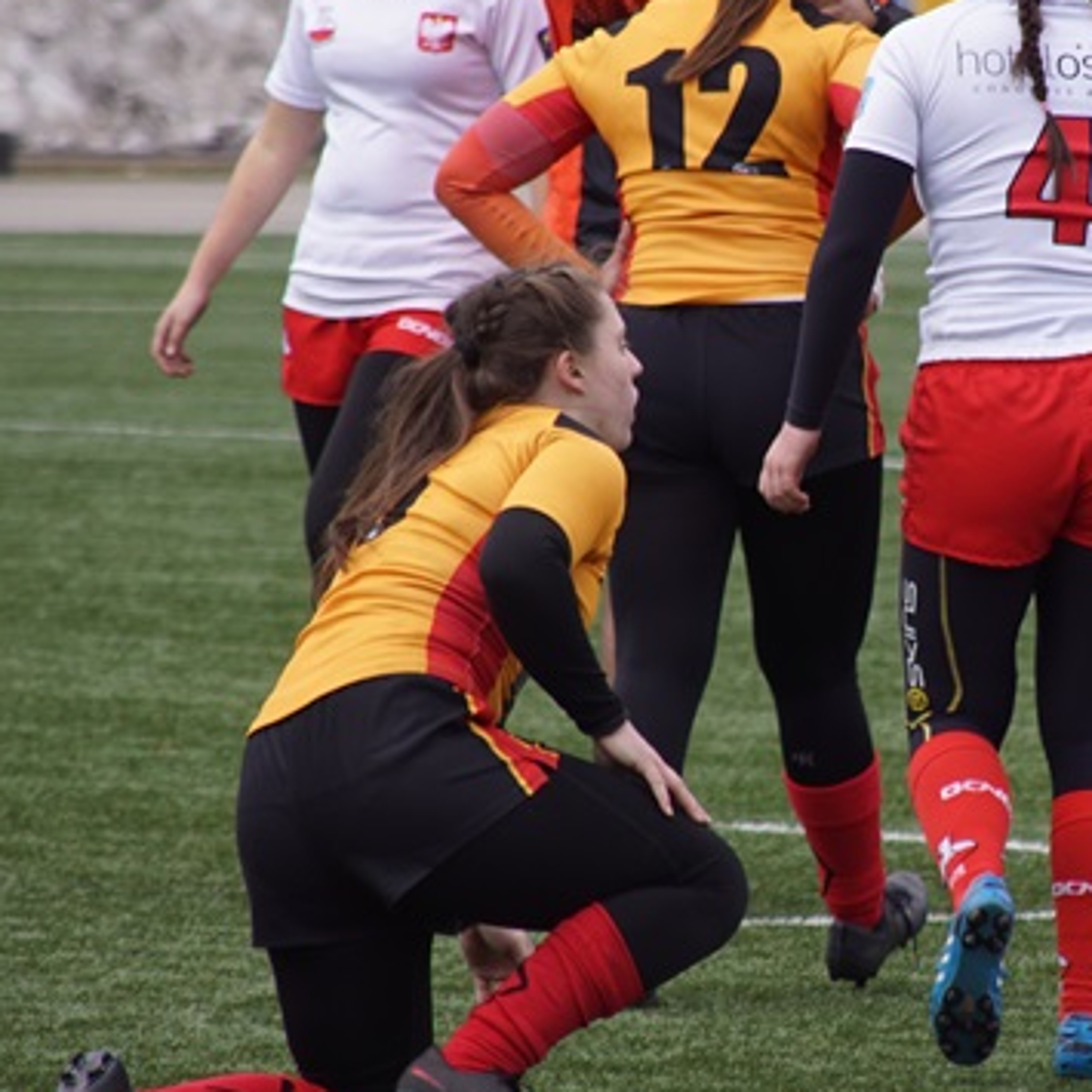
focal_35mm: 719
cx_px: 966
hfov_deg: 2.4
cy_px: 488
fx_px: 25661
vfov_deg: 2.4
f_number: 6.3
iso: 200
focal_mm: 200
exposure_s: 1/320
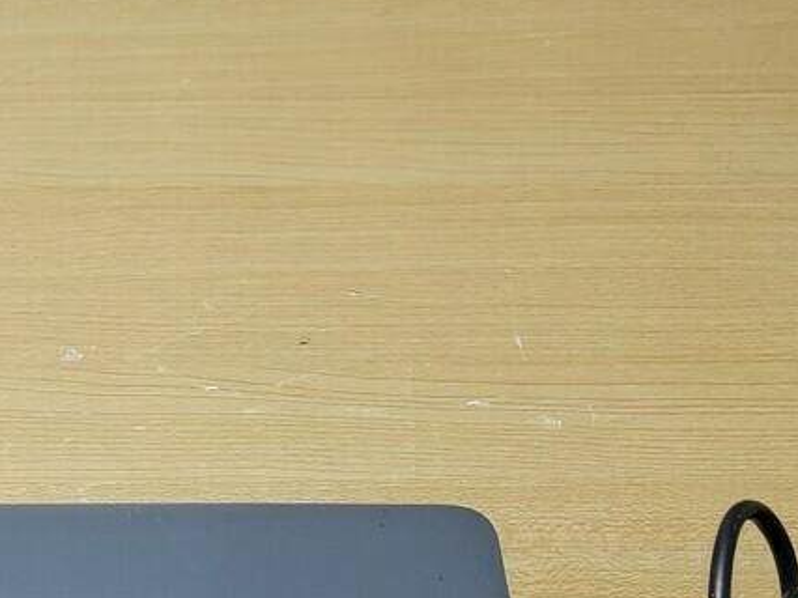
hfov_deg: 23.4
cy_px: 906
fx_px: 1867
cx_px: 56
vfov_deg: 16.5
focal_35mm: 81
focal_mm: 6.7
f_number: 1.8
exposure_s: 1/40
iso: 500
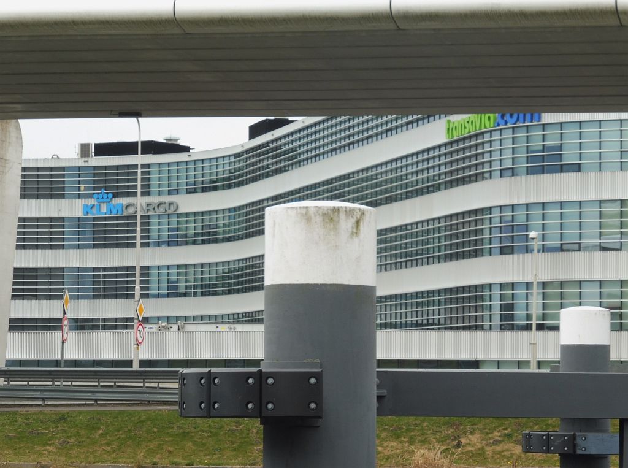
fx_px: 2624
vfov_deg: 10.2
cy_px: 234
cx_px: 314
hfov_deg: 13.6
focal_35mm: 145
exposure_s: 1/100
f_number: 6.3
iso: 125
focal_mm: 25.9
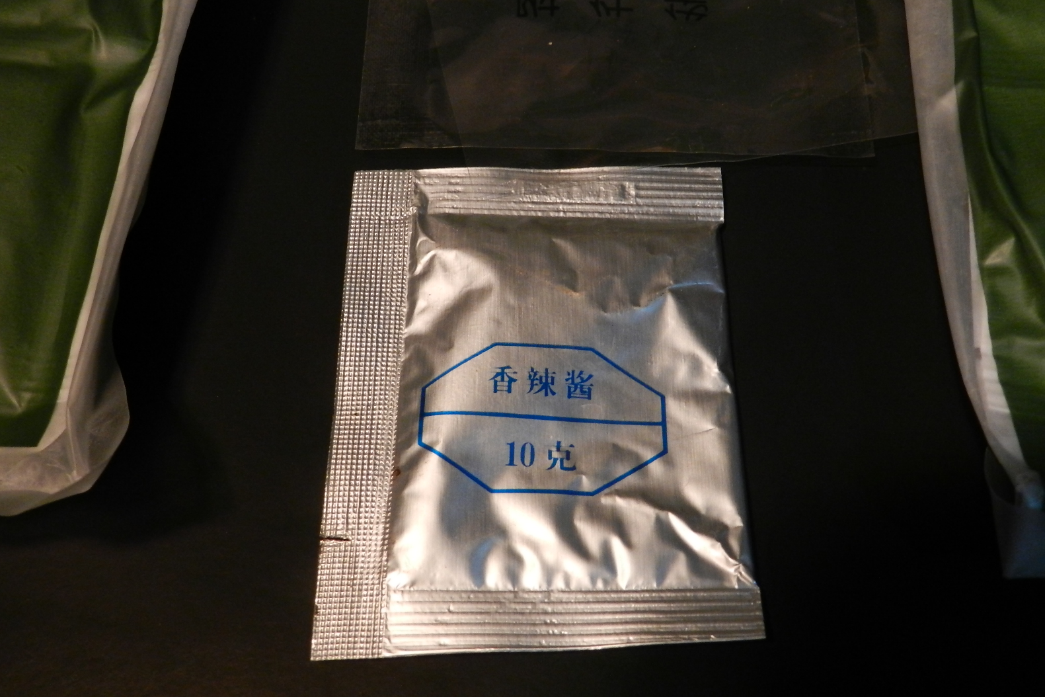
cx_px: 520
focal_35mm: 40
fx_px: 1161
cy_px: 350
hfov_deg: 48.5
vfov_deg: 33.4
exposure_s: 1/40
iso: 640
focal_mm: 6.7
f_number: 4
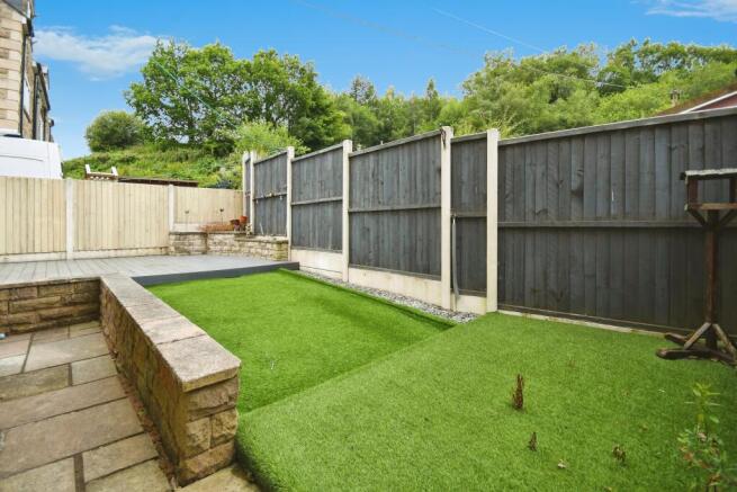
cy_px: 246
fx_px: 307
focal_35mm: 15
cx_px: 368
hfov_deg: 100.4
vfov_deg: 77.4
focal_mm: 10
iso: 400
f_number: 8
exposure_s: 1/320
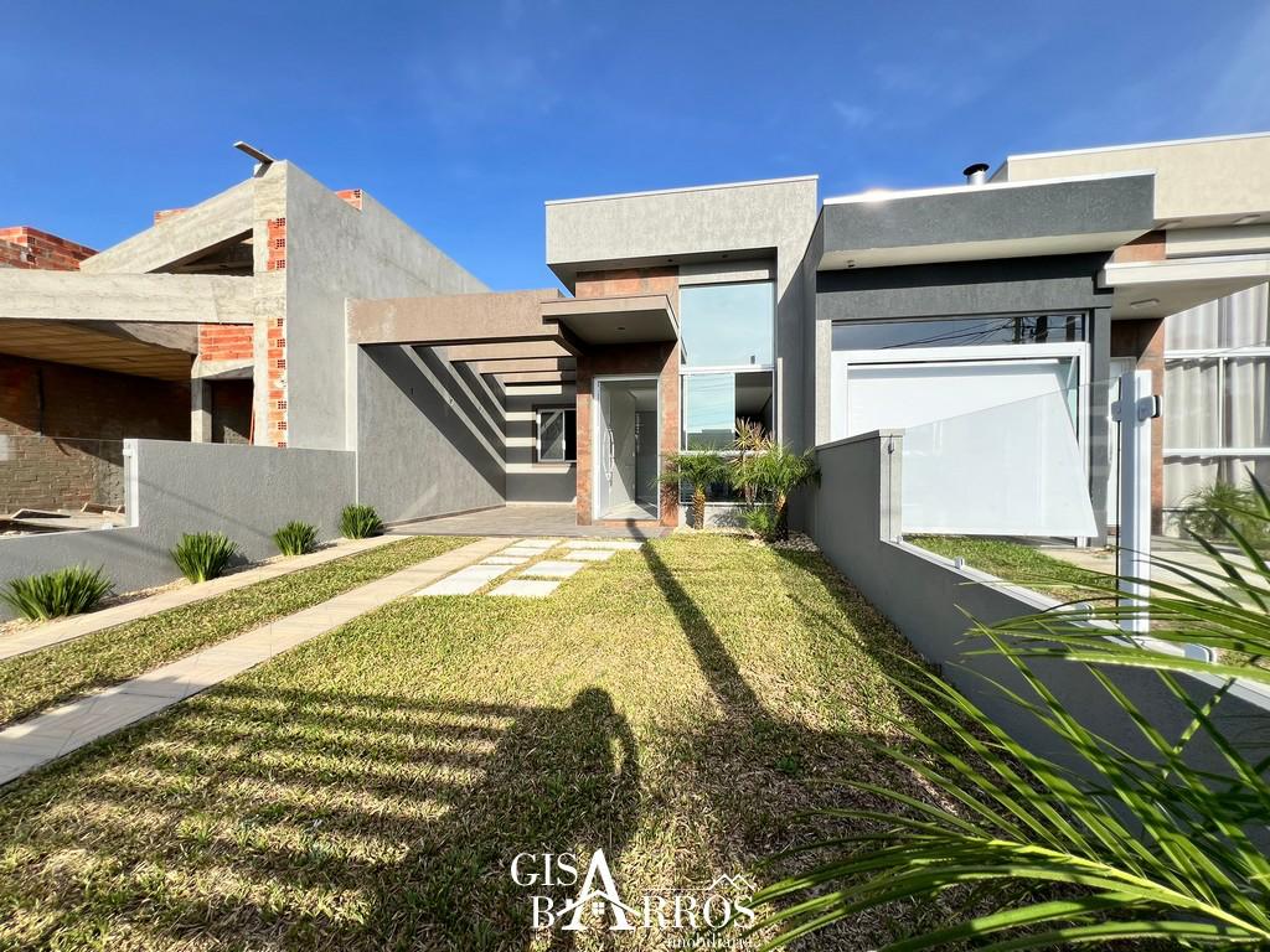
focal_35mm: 13
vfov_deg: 89.9
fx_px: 477
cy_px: 476
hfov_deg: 106.2
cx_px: 635
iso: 32
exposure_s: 1/1155
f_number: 1.8
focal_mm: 1.57
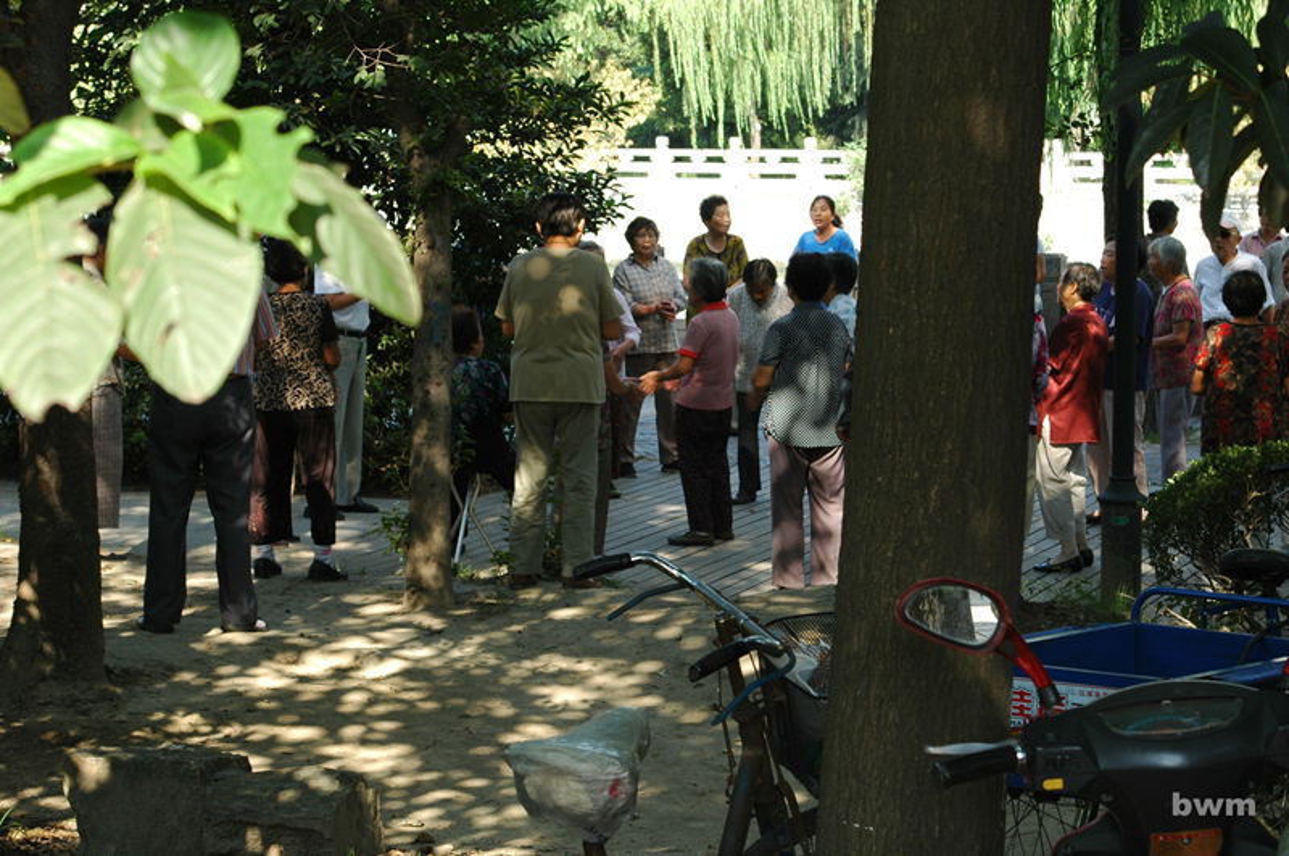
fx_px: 3111
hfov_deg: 23.4
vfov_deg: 15.7
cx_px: 644
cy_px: 428
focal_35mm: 87
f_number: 8
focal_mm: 58
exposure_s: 1/80
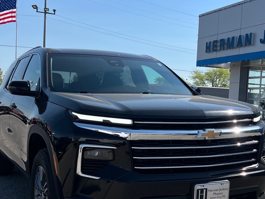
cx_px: 147
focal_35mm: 53
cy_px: 127
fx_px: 406
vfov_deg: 27.4
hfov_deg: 36.1
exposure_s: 1/9434
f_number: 1.5
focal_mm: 5.7
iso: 50
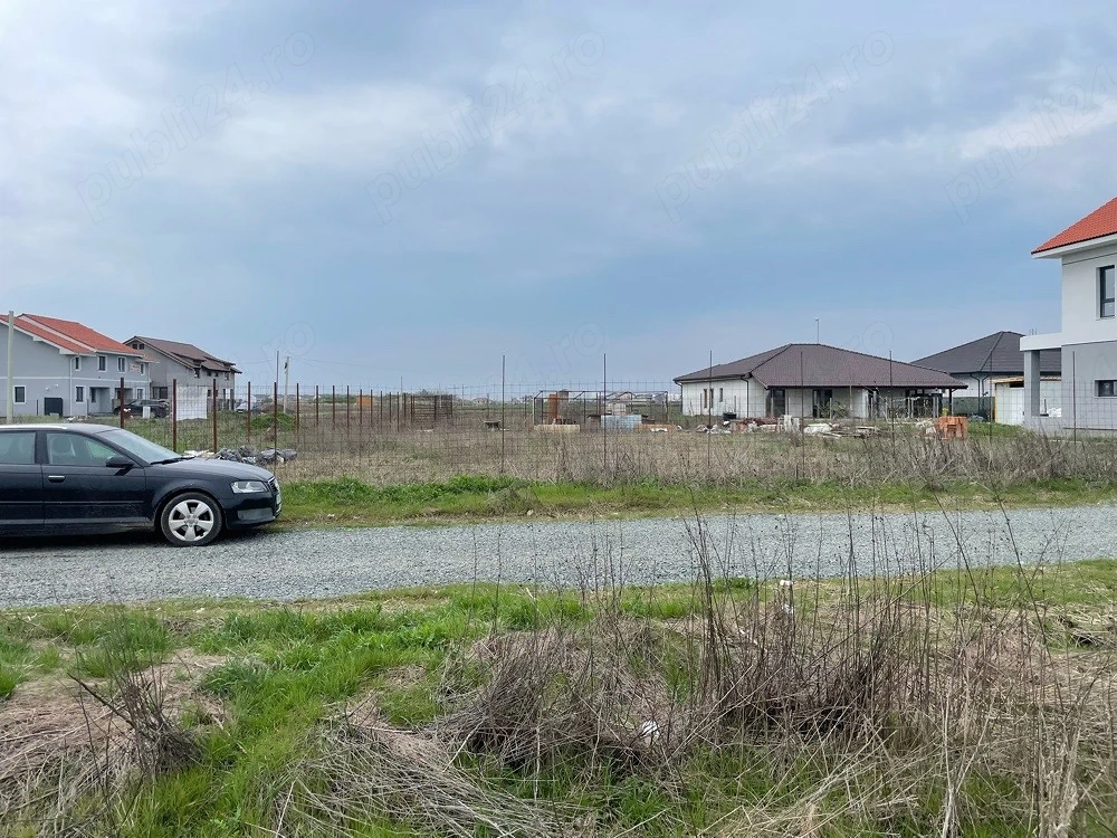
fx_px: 839
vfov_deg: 53.1
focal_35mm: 26
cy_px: 419
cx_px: 558
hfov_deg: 67.3
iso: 32
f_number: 1.6
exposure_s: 1/3861
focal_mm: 4.2
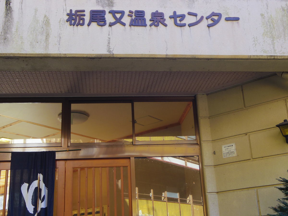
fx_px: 391
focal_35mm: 47
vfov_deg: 30.9
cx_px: 144
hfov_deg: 40.4
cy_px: 108
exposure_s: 1/125
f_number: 3.2
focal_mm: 8.5
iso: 200
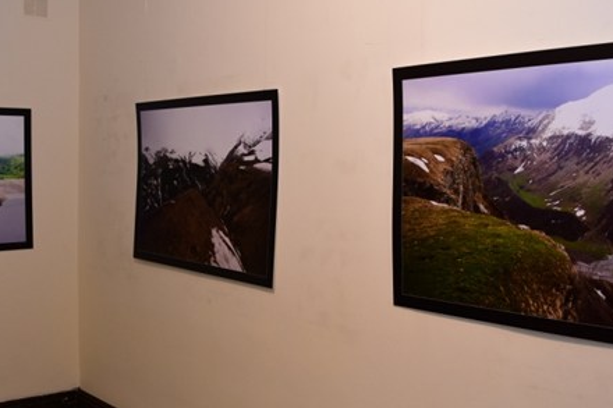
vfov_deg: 31.2
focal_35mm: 43
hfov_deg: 45.4
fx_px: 732
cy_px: 221
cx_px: 284
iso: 500
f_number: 4.5
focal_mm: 18
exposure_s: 1/80
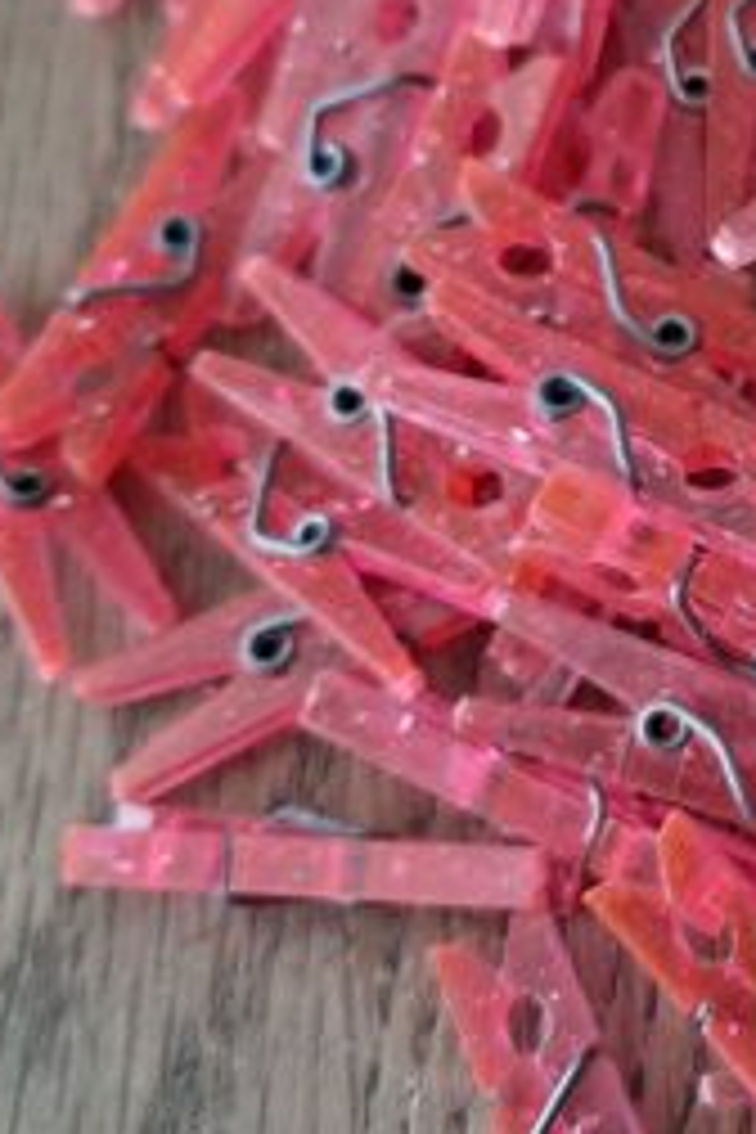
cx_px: 1138
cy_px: 315
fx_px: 2394
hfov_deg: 16.4
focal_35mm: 76
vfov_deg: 26.4
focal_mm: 5.54
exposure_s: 1/100
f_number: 1.8
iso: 160
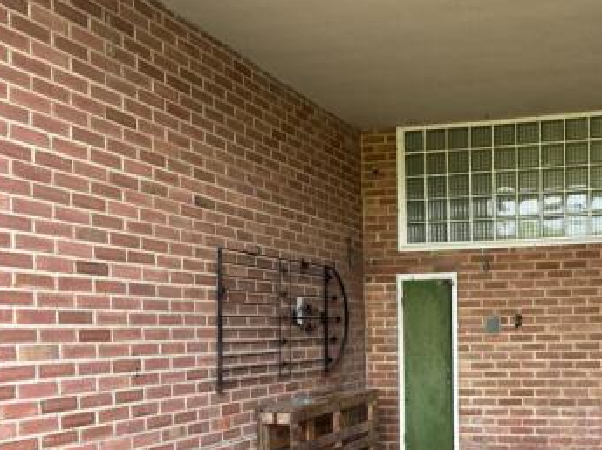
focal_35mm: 44
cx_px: 486
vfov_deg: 32.1
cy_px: 346
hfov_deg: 41.1
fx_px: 764
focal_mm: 5.96
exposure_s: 1/121
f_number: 1.6
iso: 40
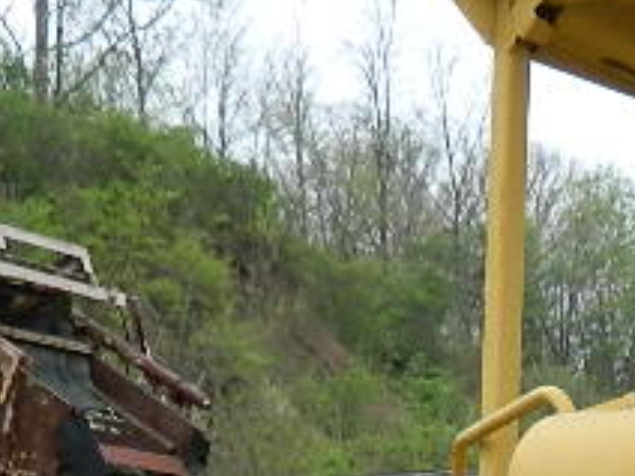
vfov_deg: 11.0
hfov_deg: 15.7
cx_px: 764
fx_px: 2220
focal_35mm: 121
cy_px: 979
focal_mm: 4.5
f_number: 3.1
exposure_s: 1/160
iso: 80
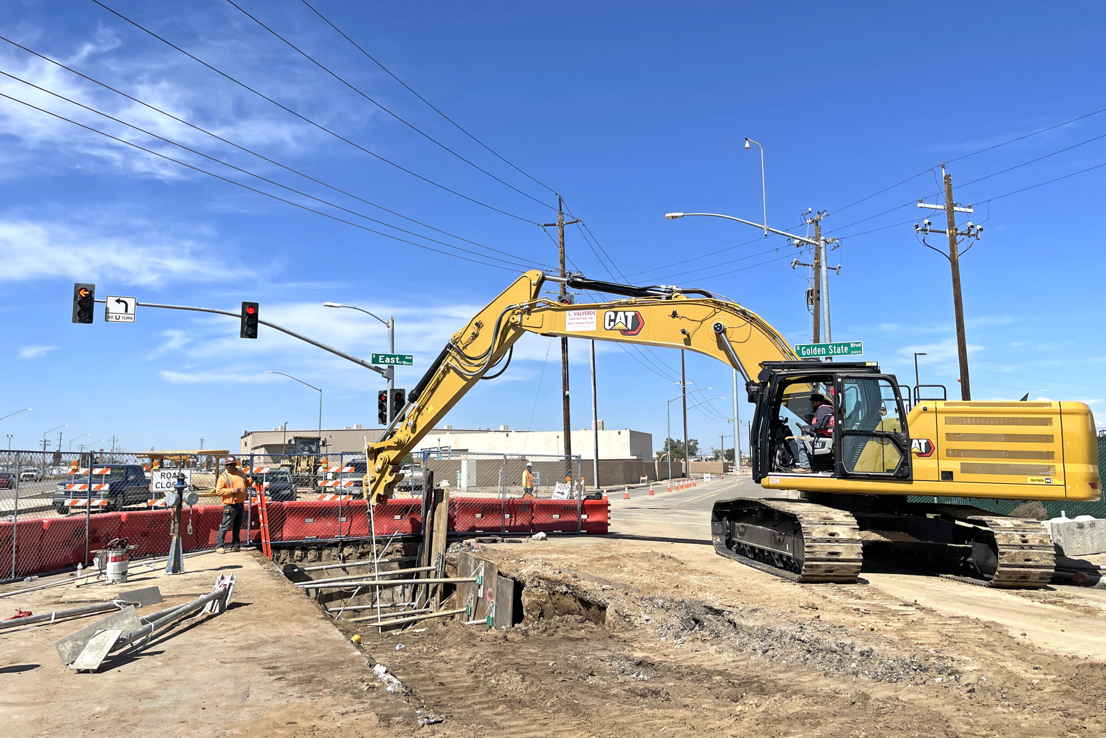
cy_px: 333
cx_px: 564
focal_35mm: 27
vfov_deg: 47.9
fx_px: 830
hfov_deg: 67.4
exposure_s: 1/5618
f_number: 1.6
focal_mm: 5.1
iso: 32
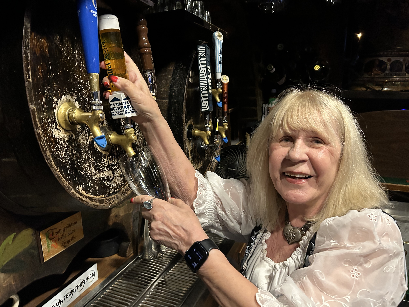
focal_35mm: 26
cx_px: 204
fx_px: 307
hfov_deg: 67.3
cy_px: 154
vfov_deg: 53.1
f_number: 1.5
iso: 500
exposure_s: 1/60
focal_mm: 5.7
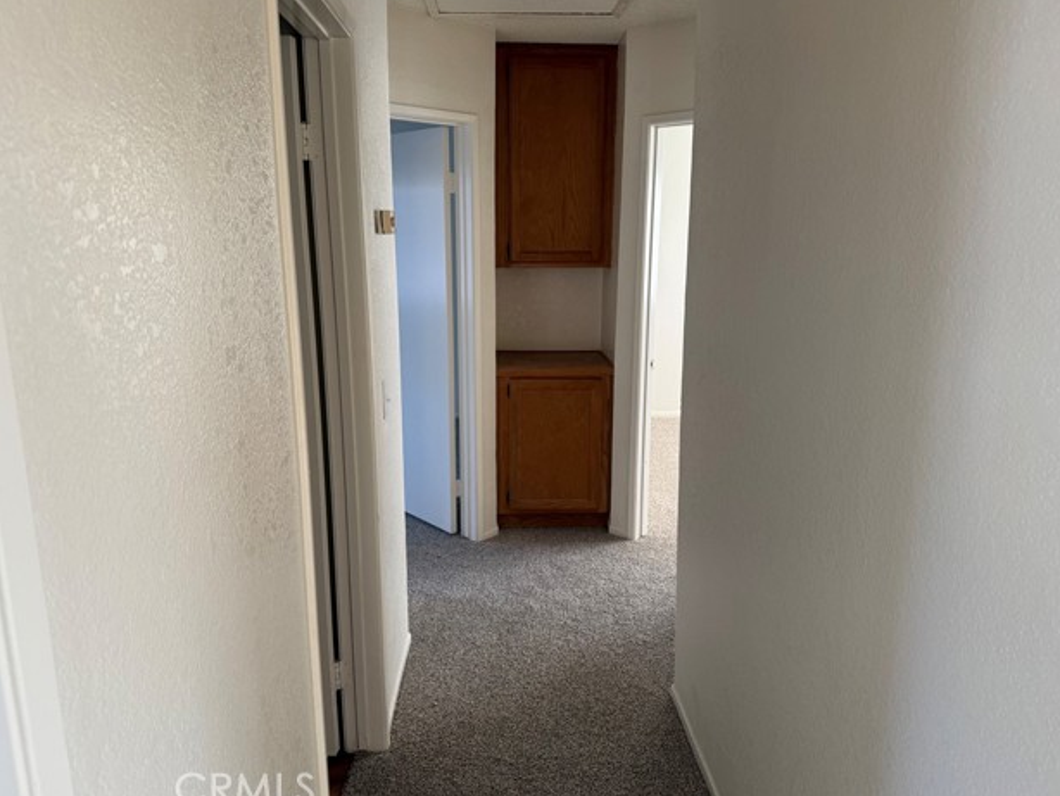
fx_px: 766
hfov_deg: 69.4
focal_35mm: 25
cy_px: 399
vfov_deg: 54.9
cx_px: 523
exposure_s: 1/60
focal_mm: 6.76
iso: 125
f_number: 1.78
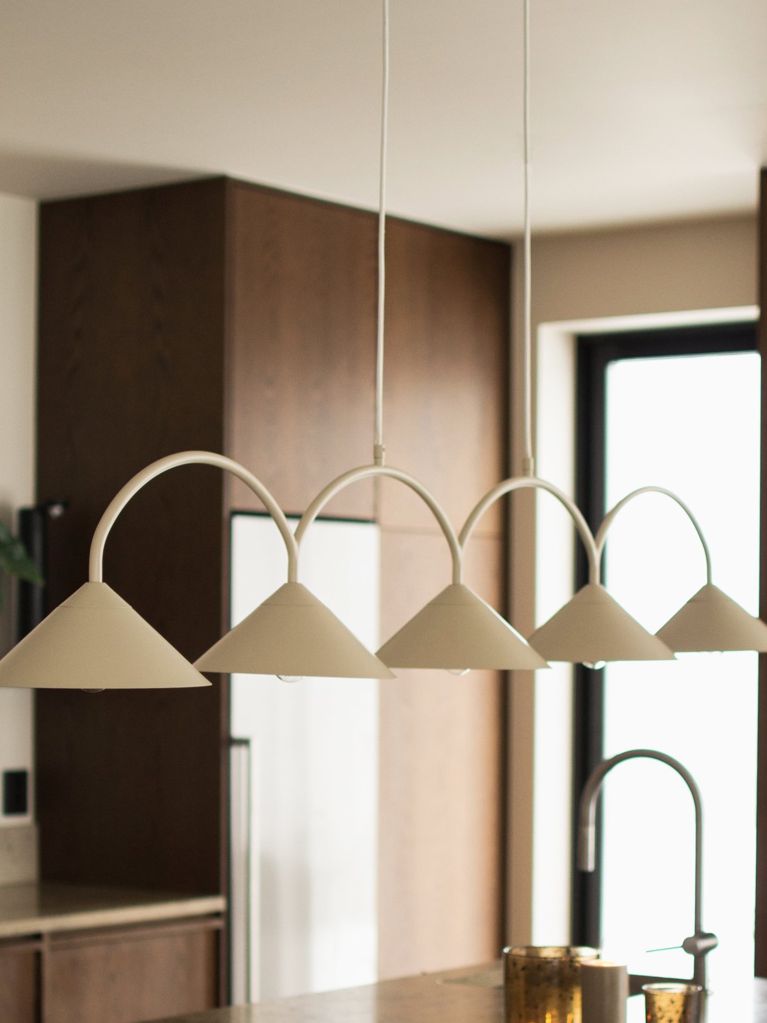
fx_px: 2267
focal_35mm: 77
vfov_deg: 25.2
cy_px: 726
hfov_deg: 19.2
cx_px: 382
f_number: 1.8
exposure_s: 1/80
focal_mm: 35
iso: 400
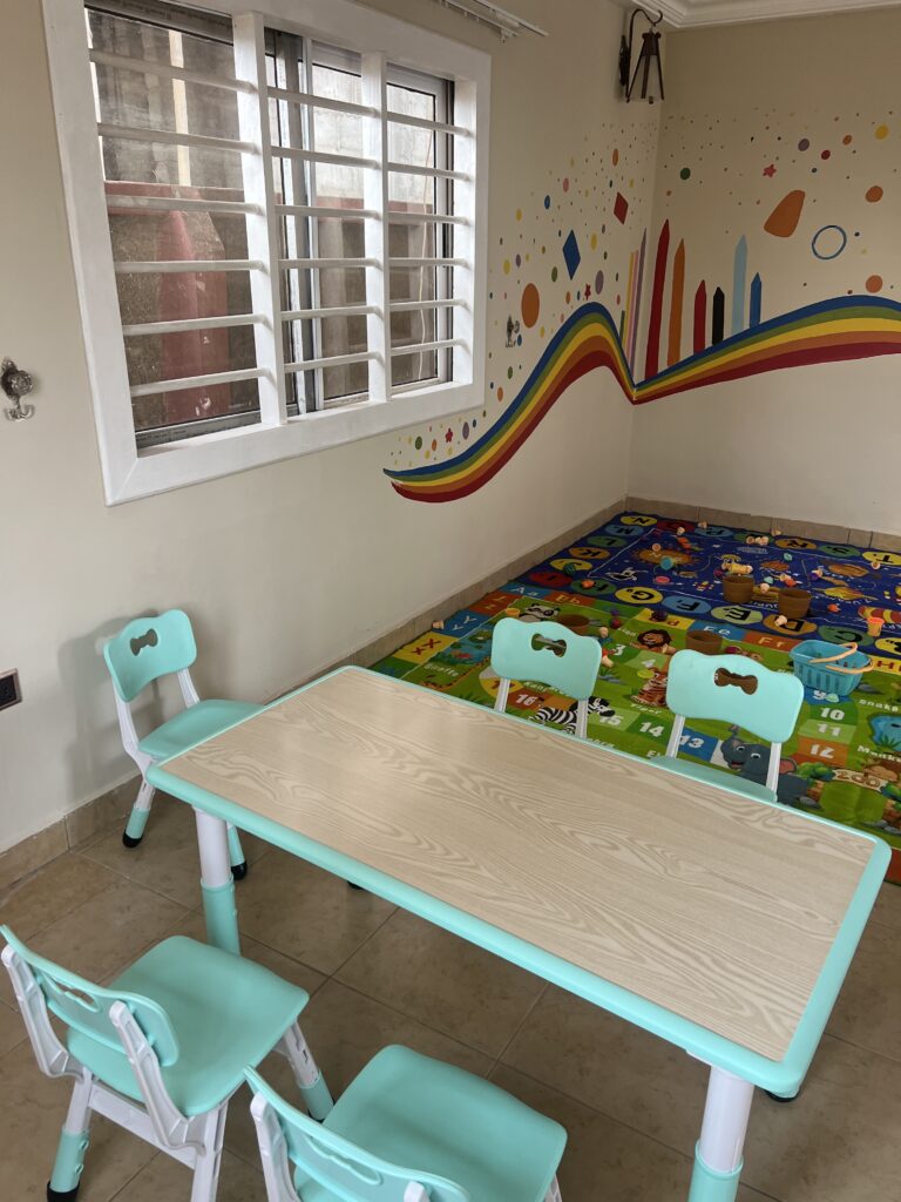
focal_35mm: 26
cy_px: 601
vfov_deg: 67.3
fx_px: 902
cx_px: 450
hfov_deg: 53.1
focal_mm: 5.7
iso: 100
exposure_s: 1/121
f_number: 1.5
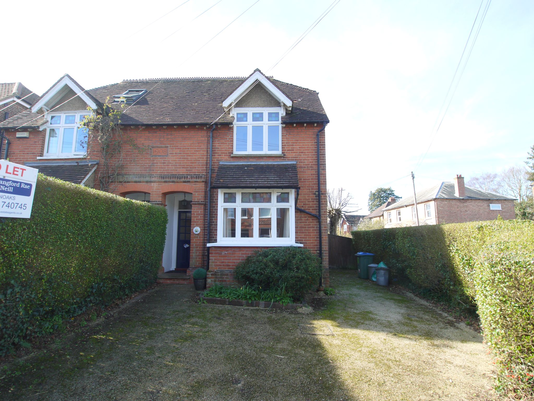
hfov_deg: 87.8
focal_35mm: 18
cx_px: 267
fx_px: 278
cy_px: 200
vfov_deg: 71.6
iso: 100
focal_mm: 9
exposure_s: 1/160
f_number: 5
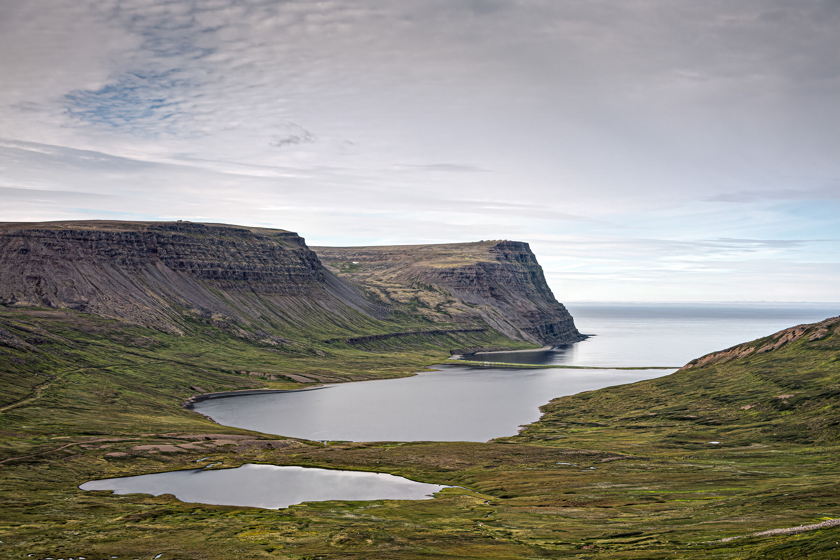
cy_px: 280
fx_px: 1283
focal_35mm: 55
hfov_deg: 36.2
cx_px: 420
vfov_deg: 24.6
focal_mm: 20.26
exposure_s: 1/400
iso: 64
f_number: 4
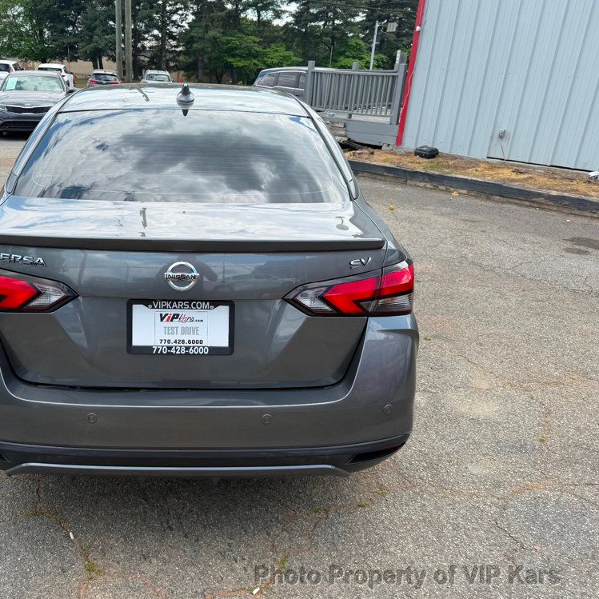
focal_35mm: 29
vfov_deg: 55.6
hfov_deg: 54.4
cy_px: 296
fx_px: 568
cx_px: 194
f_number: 1.78
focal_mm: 6.76
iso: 80
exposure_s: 1/1653
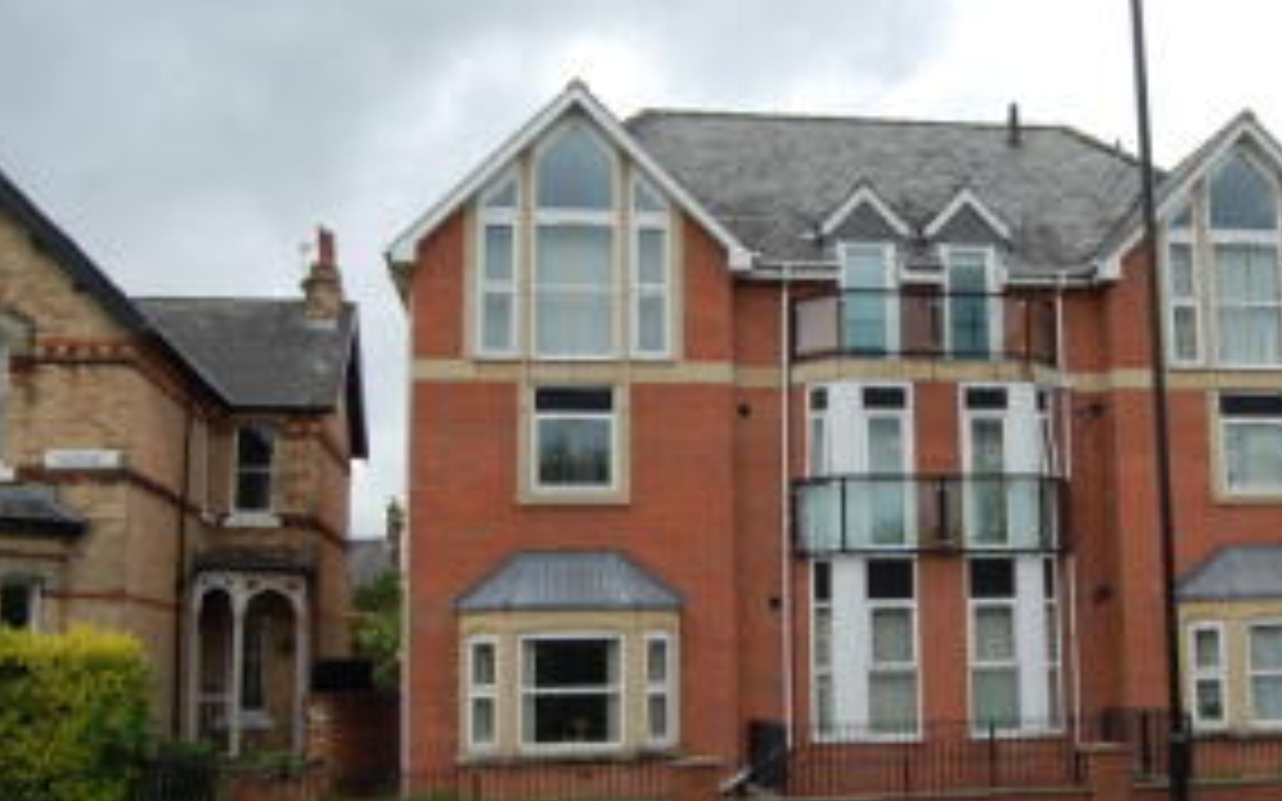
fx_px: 1607
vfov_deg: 28.0
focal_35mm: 46
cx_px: 873
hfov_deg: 42.8
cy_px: 412
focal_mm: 18
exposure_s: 1/320
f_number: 9
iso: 200
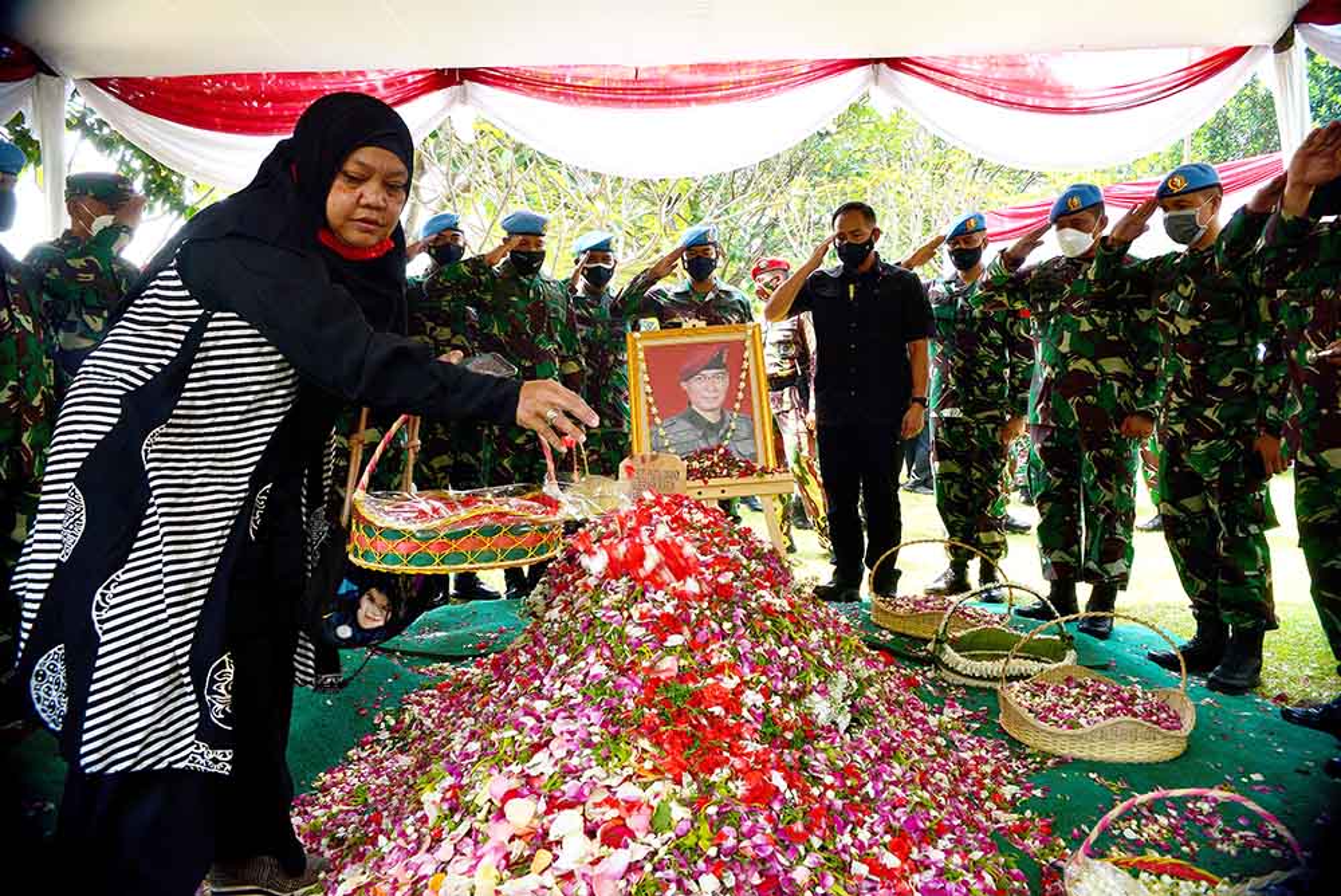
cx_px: 670
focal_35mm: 22
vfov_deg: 57.3
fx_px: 820
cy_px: 448
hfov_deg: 78.5
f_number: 9
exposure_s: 1/160
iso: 1000
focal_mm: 22
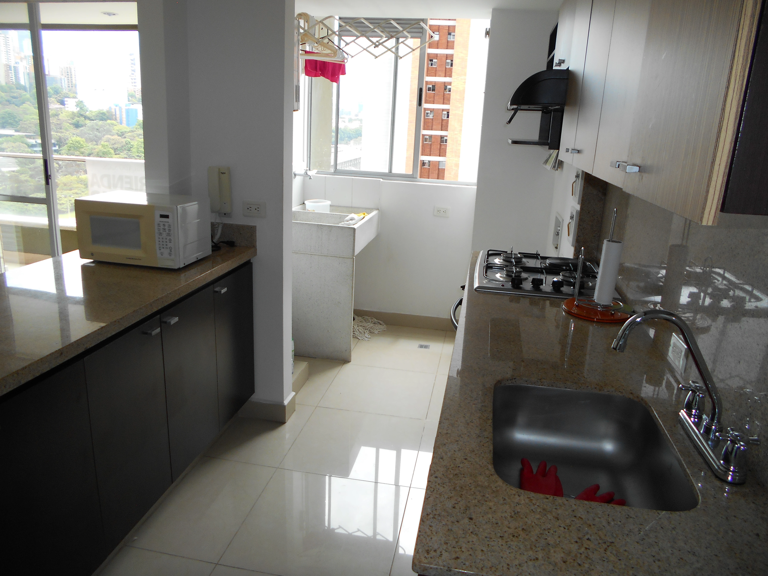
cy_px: 288
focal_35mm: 26
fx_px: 577
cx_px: 384
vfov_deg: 53.1
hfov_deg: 67.3
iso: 80
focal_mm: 4.6
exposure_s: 1/100
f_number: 3.2
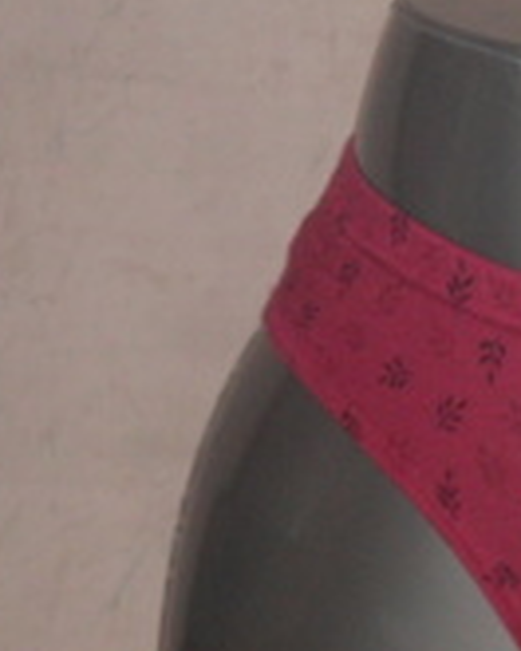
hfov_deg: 4.8
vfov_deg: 6.0
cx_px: 864
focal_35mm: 320
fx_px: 6168
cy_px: 598
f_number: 5
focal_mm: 19.6
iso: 200
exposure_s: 1/60
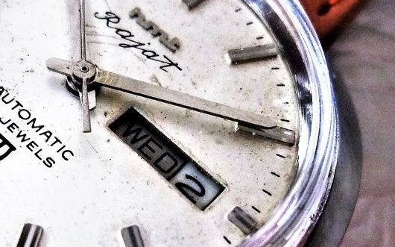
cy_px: 154
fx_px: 538
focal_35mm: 50
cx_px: 123
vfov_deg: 25.7
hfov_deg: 39.7
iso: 400
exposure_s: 1/25
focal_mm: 4.5
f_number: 3.3
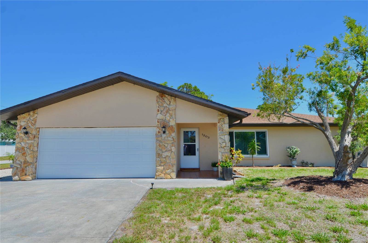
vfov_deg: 36.7
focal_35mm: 36
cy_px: 122
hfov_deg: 53.2
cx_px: 184
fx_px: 367
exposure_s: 1/250
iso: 100
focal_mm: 24
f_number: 8
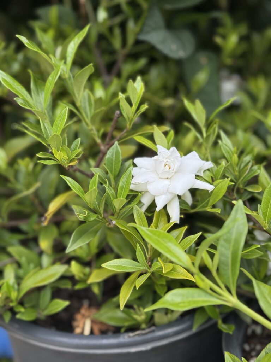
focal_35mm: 48
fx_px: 501
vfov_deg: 39.7
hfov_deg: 30.3
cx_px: 136
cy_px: 181
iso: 64
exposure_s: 1/1287
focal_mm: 6.76
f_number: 1.78
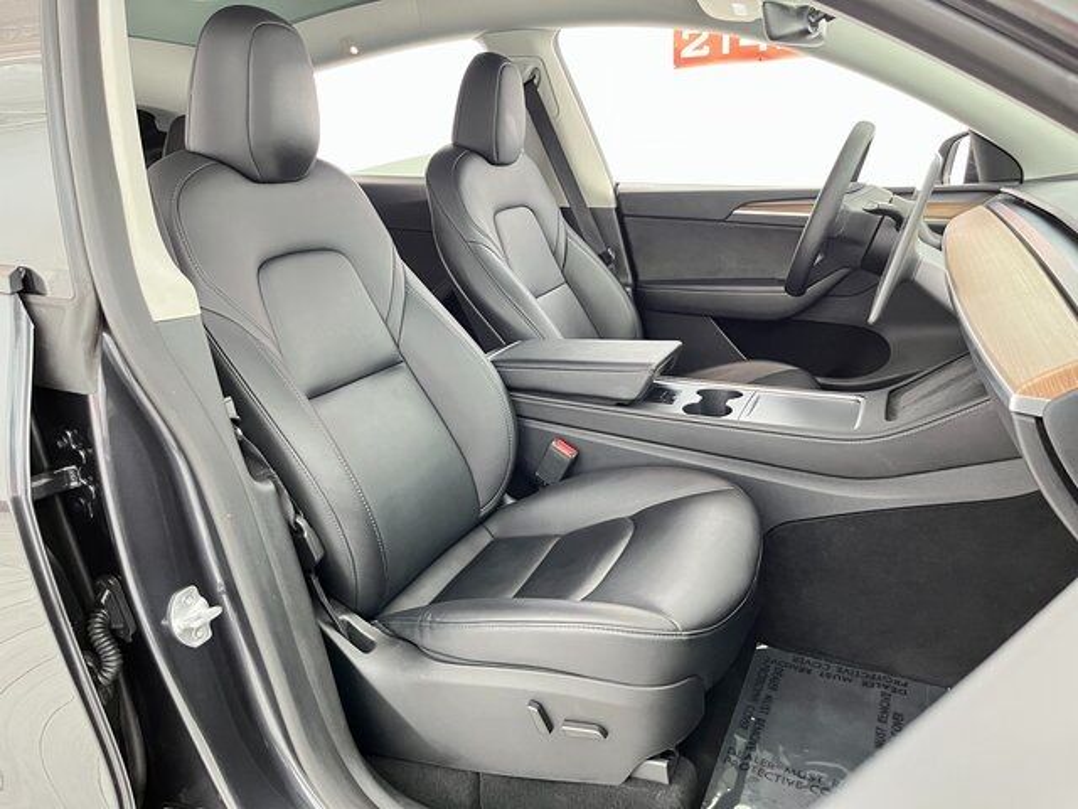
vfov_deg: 53.1
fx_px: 810
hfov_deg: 67.3
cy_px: 404
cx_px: 539
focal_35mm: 26
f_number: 1.6
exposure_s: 1/30
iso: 640
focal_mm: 5.1
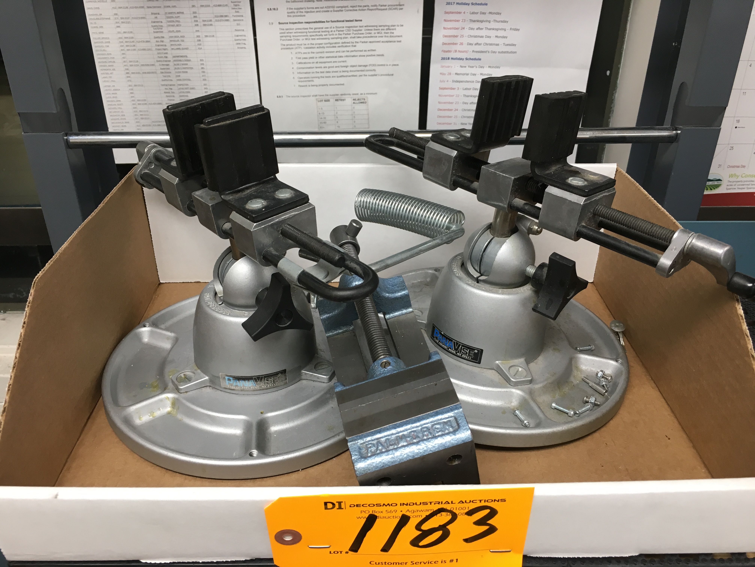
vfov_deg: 48.2
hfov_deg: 61.7
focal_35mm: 29
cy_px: 284
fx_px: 633
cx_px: 378
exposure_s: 1/30
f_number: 2.2
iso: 50
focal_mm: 4.15
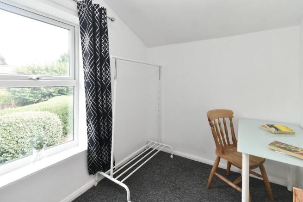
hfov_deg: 100.4
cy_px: 101
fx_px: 126
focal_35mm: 15
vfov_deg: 77.4
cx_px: 152
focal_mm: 10
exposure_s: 1/13
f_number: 8
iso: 200
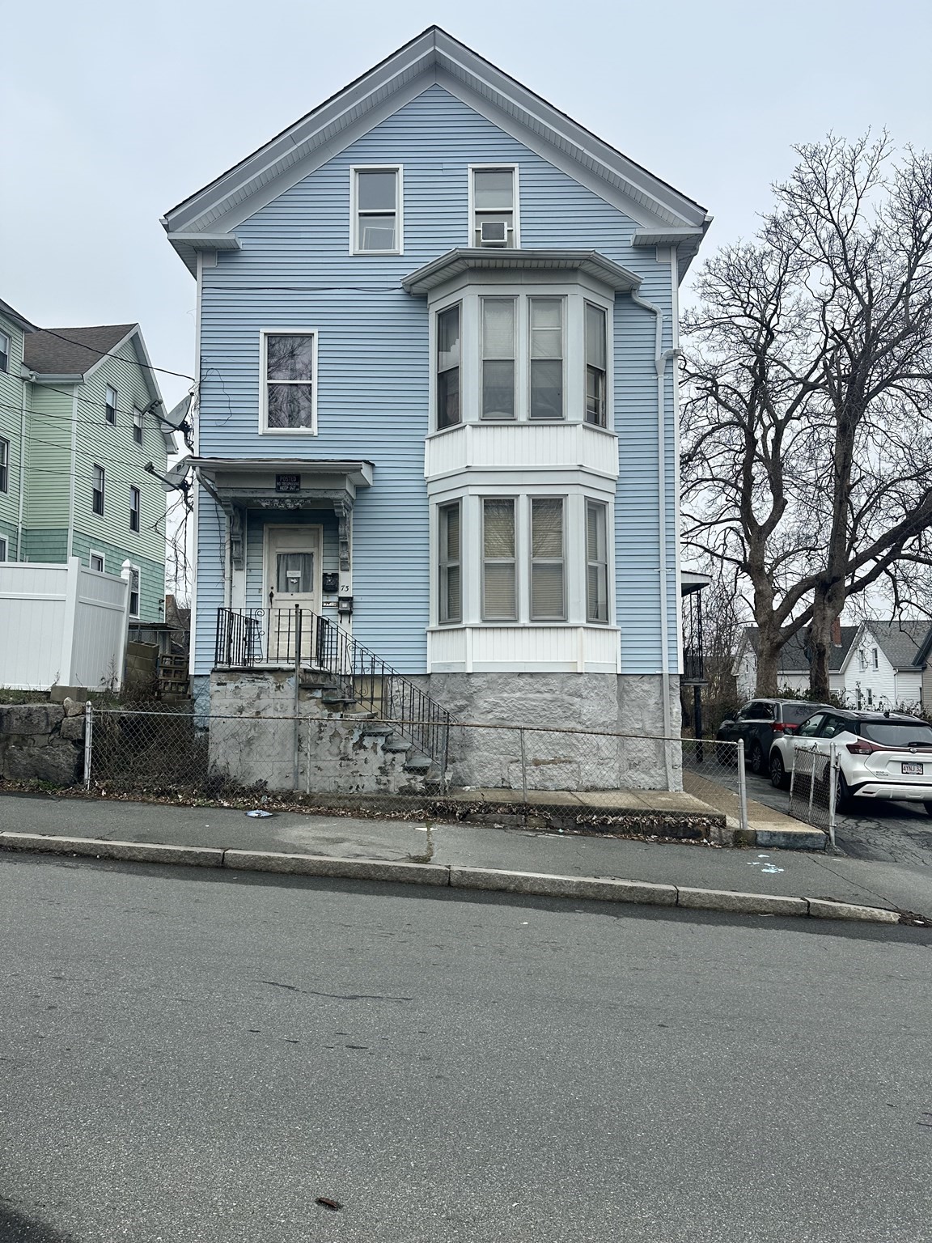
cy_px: 622
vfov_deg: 71.6
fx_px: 862
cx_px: 466
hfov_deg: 56.8
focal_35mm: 24
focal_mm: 6.86
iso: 80
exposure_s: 1/5525
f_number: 1.78
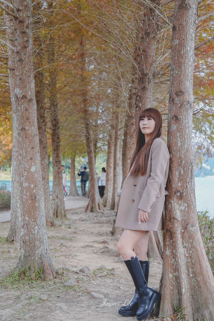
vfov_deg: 34.8
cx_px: 116
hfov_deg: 23.8
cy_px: 114
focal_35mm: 57
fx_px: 508
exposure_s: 1/250
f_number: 3.5
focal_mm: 44
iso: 100
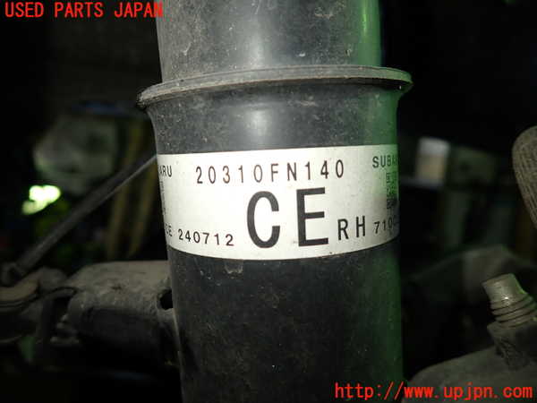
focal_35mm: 25
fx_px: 388
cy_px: 202
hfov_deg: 69.4
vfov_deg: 54.9
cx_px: 268
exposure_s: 1/60
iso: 125
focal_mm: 4.5
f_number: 2
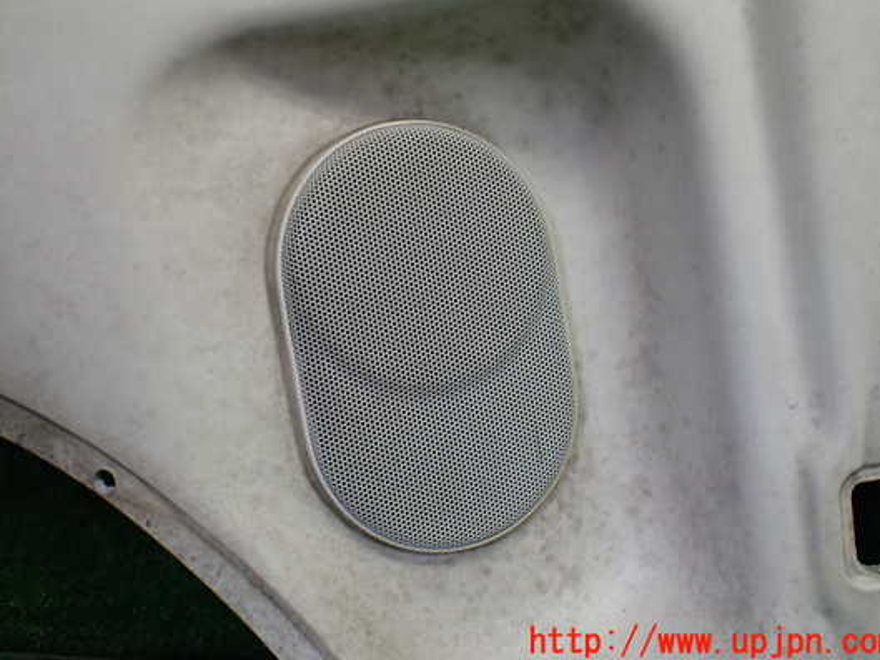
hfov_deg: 53.9
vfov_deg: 41.7
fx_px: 865
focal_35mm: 34
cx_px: 406
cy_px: 289
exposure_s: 1/125
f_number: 2.3
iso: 250
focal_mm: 5.4
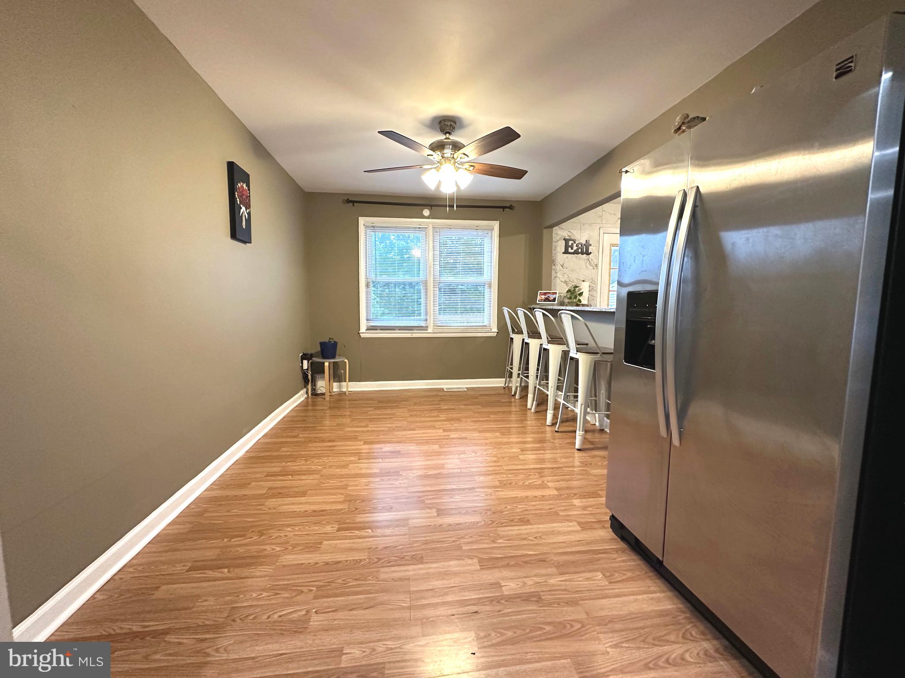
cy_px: 339
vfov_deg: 85.7
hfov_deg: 102.1
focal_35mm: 14
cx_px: 452
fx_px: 366
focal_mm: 2.22
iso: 400
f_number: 2.2
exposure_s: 1/60
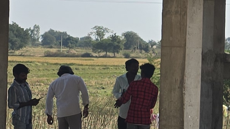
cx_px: 398
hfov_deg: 11.9
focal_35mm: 168
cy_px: 28
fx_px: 1025
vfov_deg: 7.2
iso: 12
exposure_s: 1/912
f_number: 1.7
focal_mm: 6.3
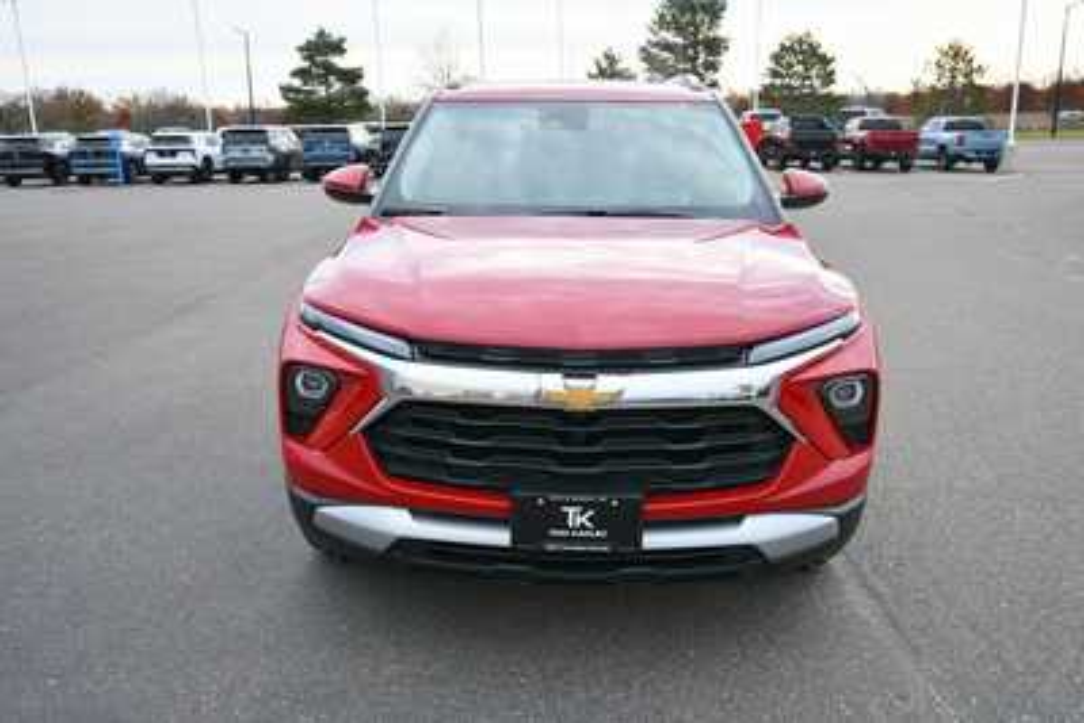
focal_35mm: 30
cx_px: 542
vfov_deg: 43.6
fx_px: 904
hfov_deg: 61.9
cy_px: 362
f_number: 5.6
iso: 400
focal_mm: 20
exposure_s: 1/250
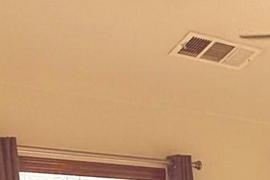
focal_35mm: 85
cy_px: 302
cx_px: 438
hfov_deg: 19.7
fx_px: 637
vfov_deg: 14.5
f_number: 2.2
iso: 80
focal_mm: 2.22
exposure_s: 1/99
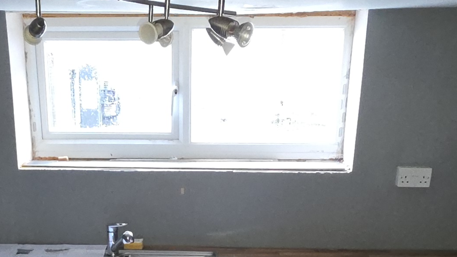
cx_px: 172
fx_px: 654
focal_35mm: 54
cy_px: 362
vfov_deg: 19.8
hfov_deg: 38.3
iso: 400
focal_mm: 2.2
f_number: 1.9
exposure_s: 1/33.3
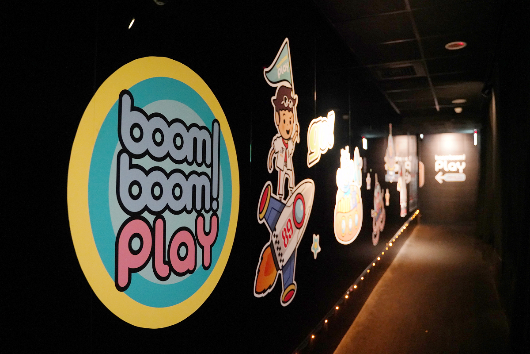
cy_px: 177
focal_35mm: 28
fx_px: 412
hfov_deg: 65.5
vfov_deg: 46.4
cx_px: 265
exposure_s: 1/160
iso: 10000
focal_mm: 28
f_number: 2.8
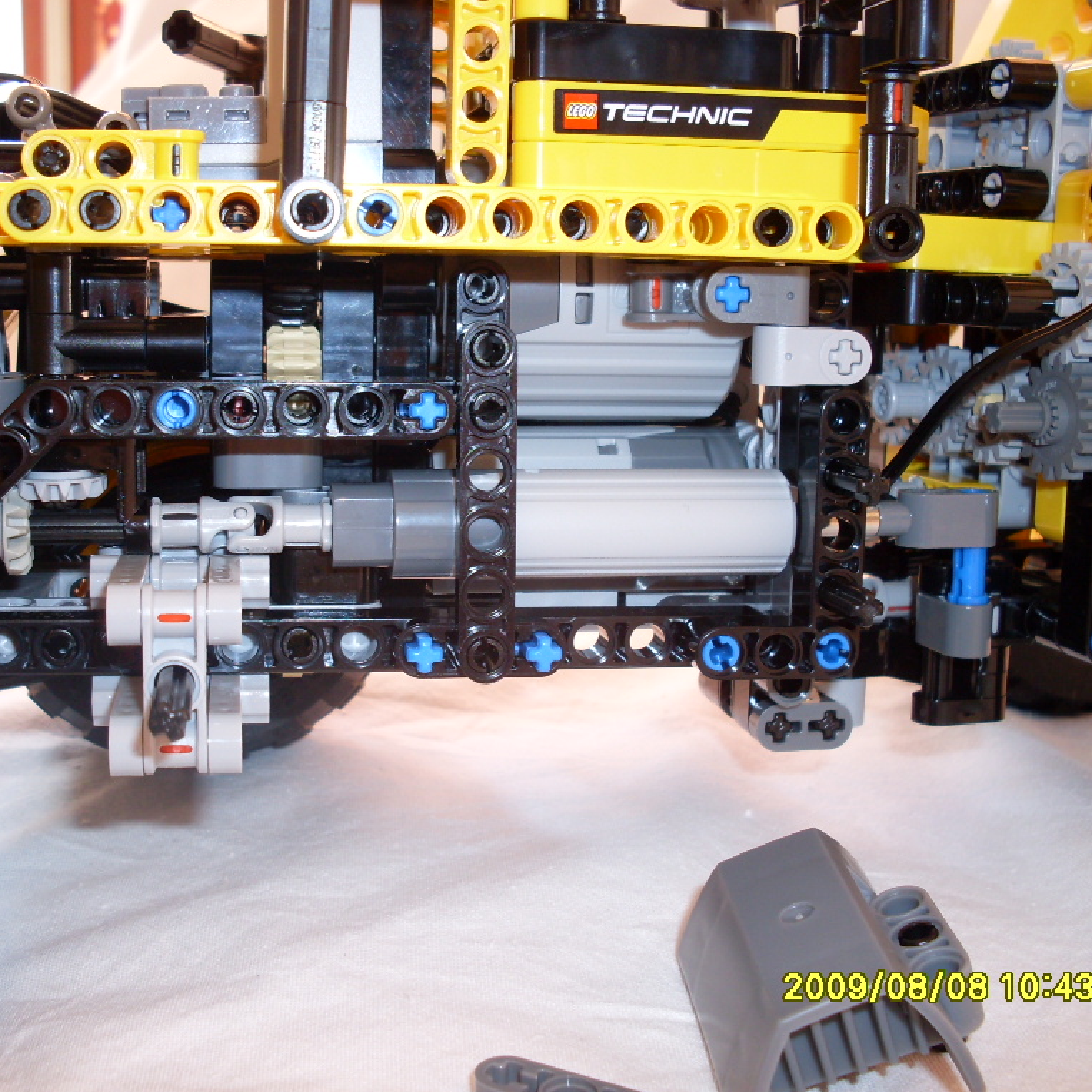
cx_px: 463
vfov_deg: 37.6
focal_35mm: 45
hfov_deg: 37.5
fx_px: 1606
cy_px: 545
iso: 100
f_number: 2.8
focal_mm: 6.3
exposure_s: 1/45
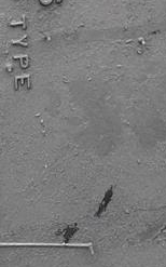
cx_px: 140
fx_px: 972
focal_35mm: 134
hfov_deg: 9.7
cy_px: -177
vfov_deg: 14.2
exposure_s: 1/50
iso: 50
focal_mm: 3.93
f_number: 1.7
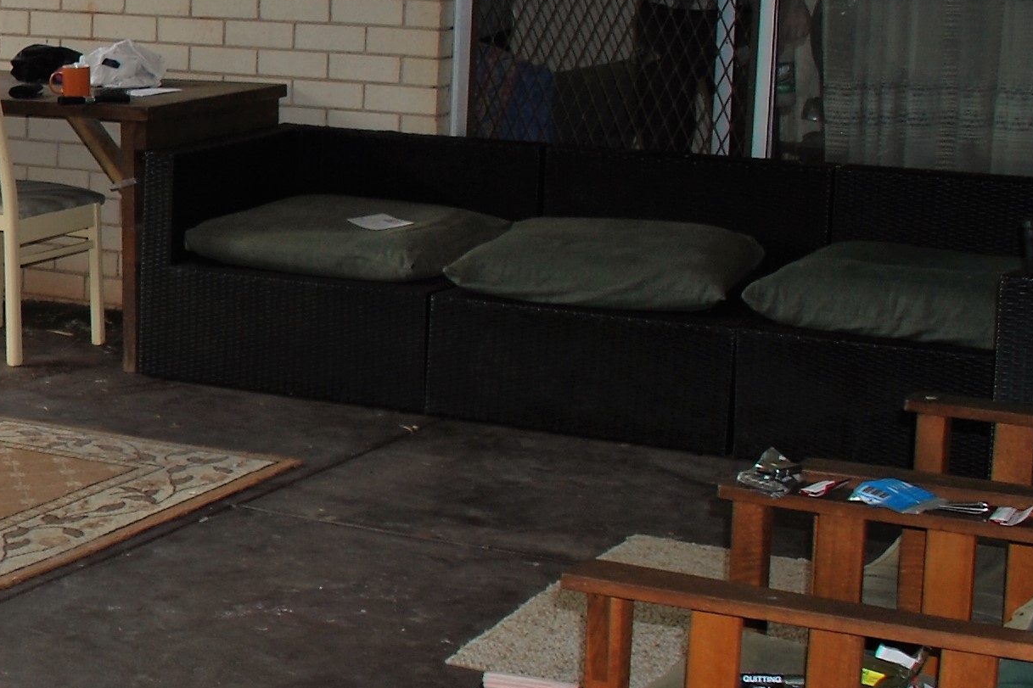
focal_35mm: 86
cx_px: -525
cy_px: 177
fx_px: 2467
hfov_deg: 20.3
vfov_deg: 15.8
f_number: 3.5
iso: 100
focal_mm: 18
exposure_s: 1/60
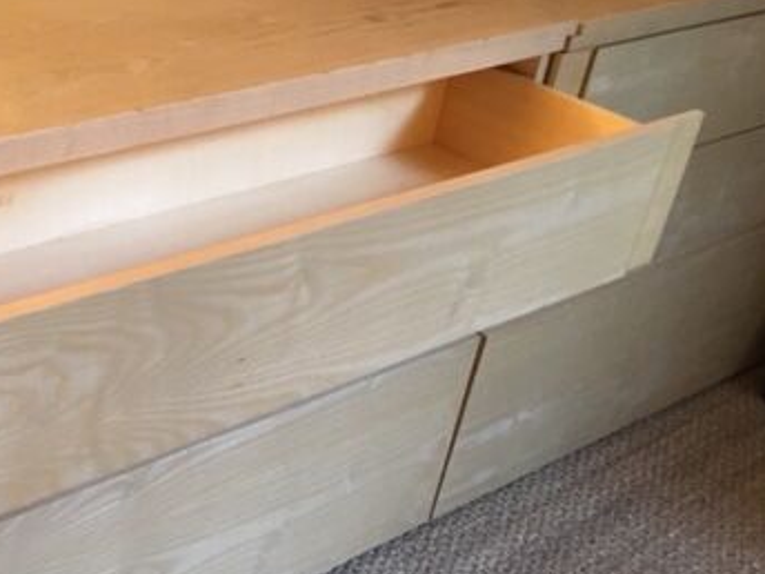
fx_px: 1193
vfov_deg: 26.9
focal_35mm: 54
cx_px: 116
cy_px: 376
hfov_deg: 34.1
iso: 200
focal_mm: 4.15
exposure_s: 1/17
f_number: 2.2
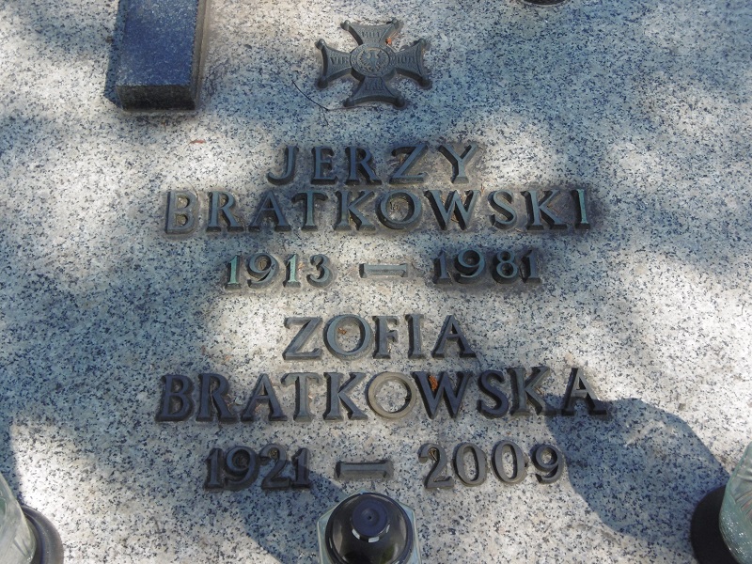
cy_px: 282
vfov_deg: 33.6
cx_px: 376
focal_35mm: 43
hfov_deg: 43.9
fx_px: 934
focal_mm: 7.7
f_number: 3.8
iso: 100
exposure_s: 1/250
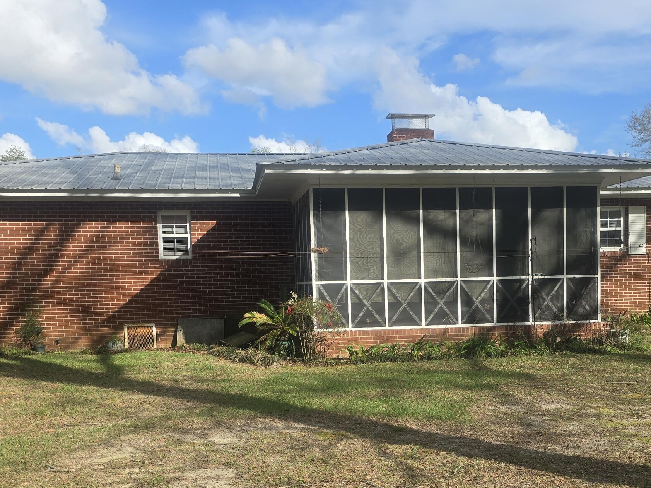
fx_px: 771
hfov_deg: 45.6
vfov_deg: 34.8
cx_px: 376
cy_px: 324
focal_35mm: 41
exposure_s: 1/655
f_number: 1.7
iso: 12
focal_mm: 6.3
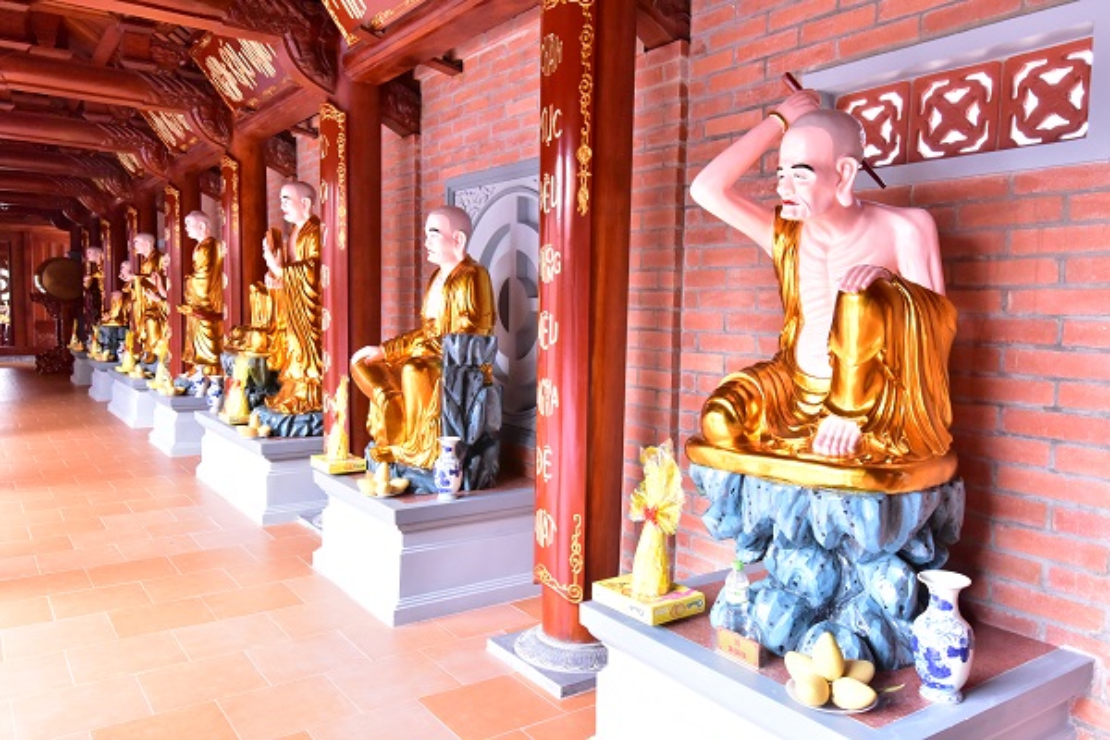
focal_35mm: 27
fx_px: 832
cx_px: 555
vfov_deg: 47.9
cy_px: 370
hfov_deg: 67.4
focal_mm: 27
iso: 3600
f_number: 9
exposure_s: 1/30
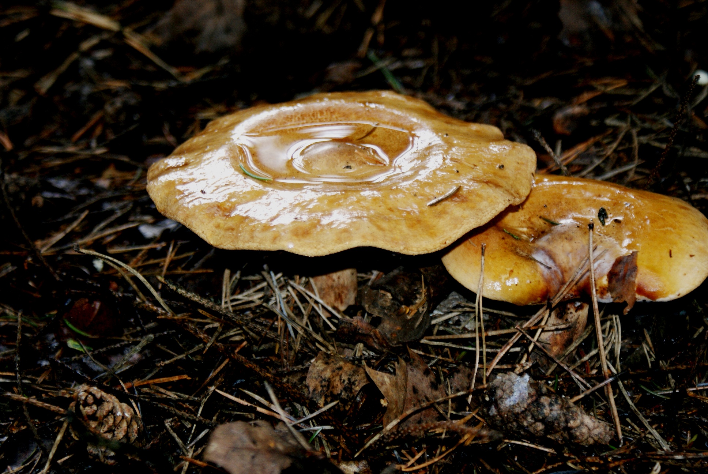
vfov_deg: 13.1
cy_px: 237
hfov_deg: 19.4
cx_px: 354
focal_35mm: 105
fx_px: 2067
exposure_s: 1/125
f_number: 5.6
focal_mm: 70
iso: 400
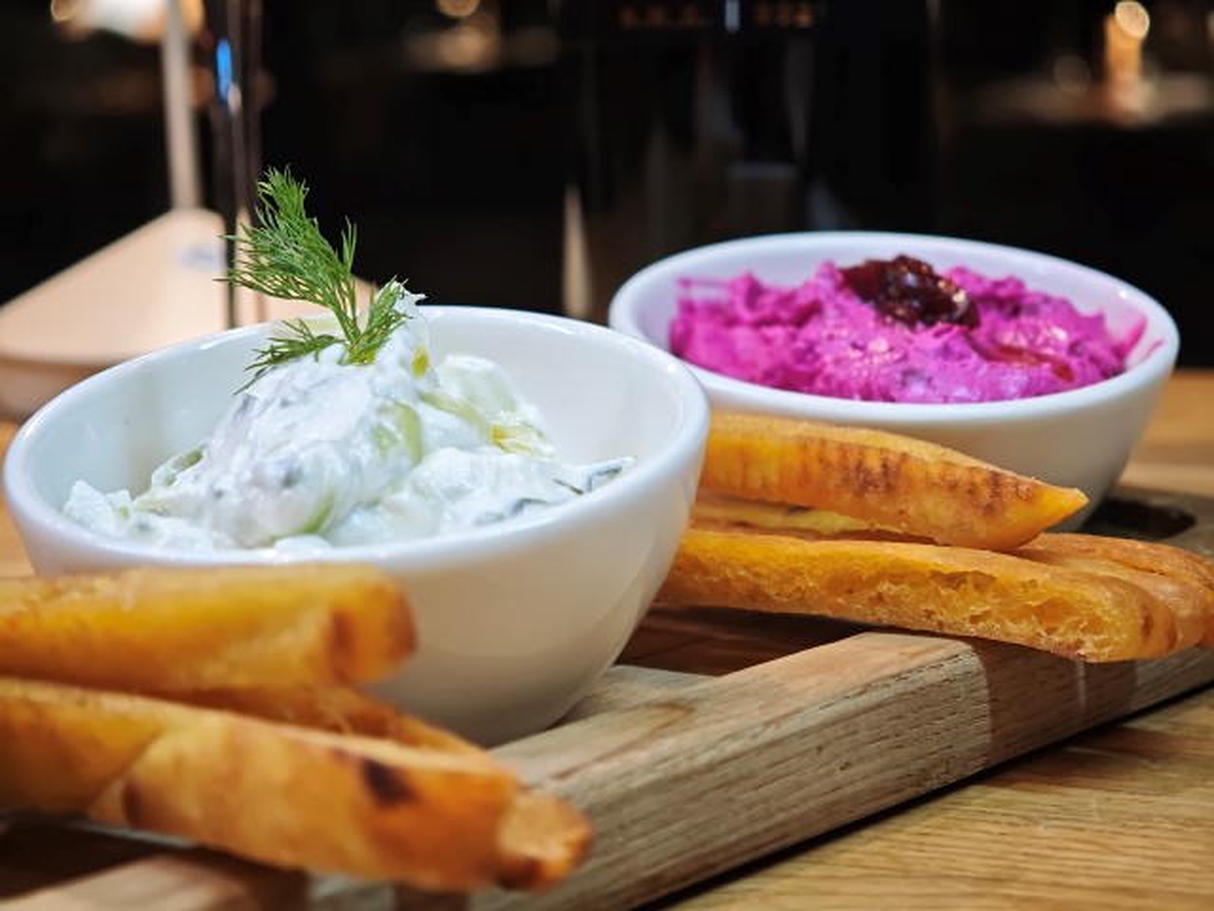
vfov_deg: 21.0
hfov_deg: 27.8
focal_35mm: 70
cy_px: 456
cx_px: 607
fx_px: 2455
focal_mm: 11.5
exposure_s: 1/100
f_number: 1.8
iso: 250
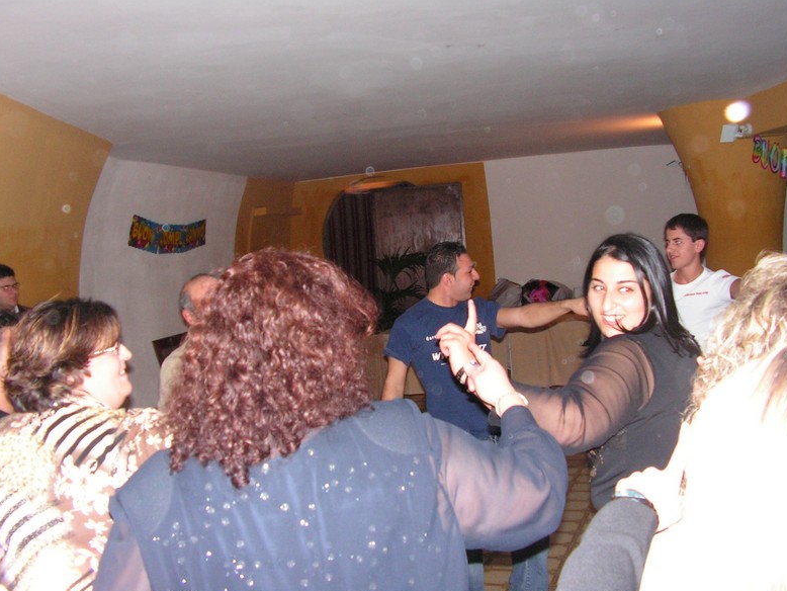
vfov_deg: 38.7
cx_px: 403
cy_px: 294
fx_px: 841
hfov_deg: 50.1
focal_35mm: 37
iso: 200
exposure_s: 1/40
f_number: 3.2
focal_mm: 6
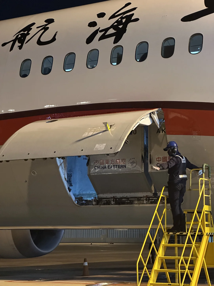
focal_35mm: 77
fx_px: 635
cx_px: 107
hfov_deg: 19.1
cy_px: 143
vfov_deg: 25.3
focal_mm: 9
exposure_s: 1/41
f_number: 2.8
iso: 1250
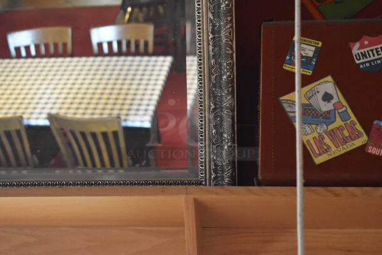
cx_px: 191
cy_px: 128
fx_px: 876
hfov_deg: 24.6
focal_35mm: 82
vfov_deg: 16.6
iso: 7200
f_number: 5.6
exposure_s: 1/125
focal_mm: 55
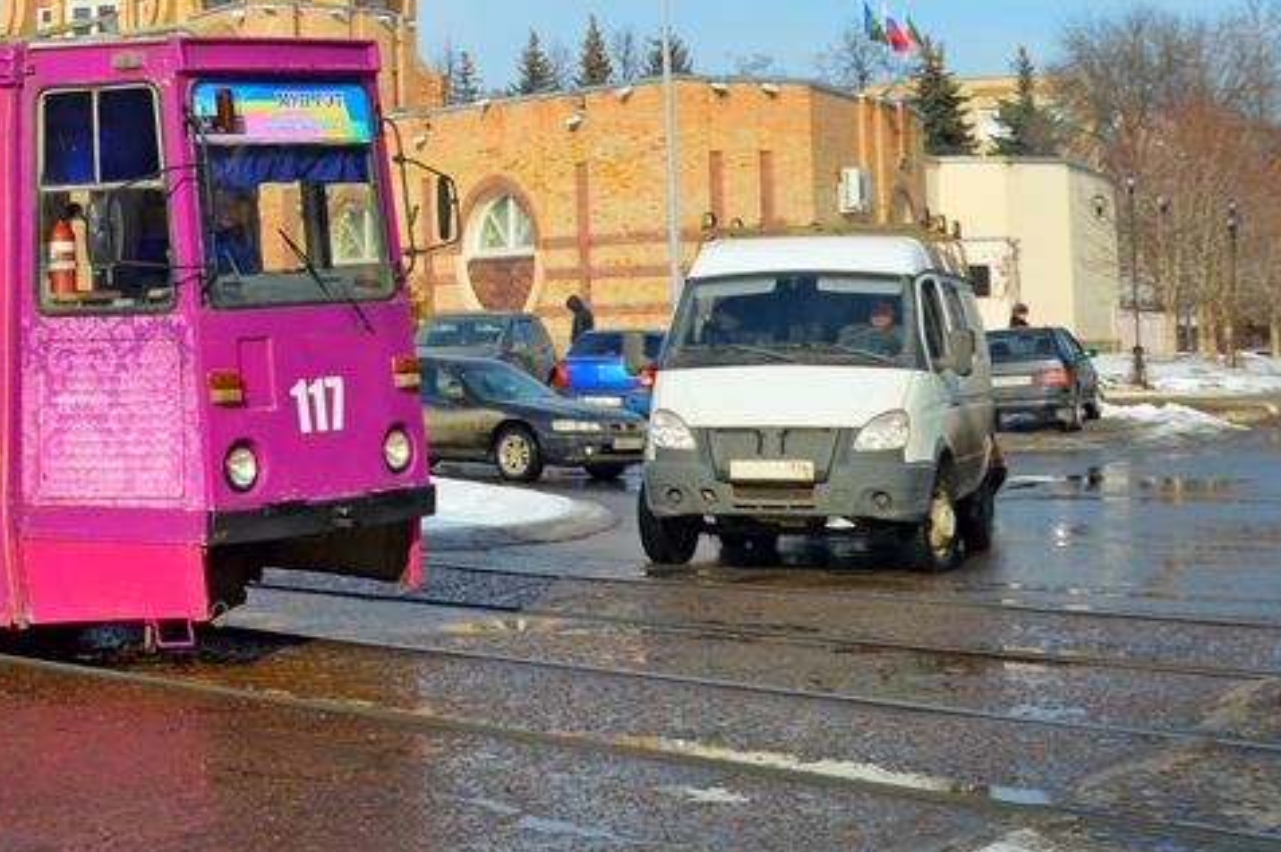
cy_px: -132
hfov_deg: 23.3
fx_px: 2950
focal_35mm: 83
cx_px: -51
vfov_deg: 15.9
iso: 100
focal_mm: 22
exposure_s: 1/320
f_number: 9
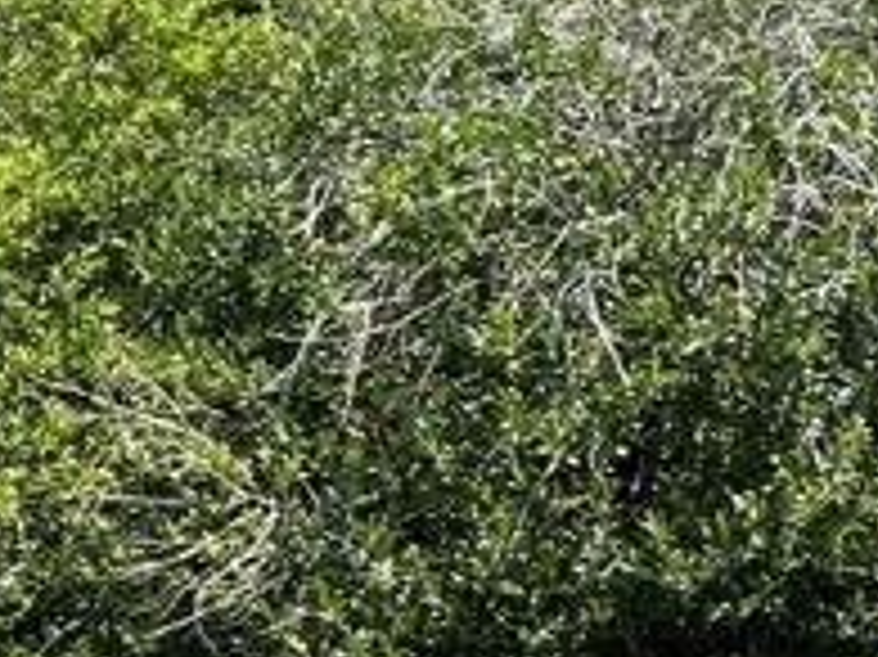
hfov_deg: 11.2
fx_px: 4335
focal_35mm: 171
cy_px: 958
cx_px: -351
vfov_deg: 8.5
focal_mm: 4.2
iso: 32
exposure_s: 1/1416
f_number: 1.6
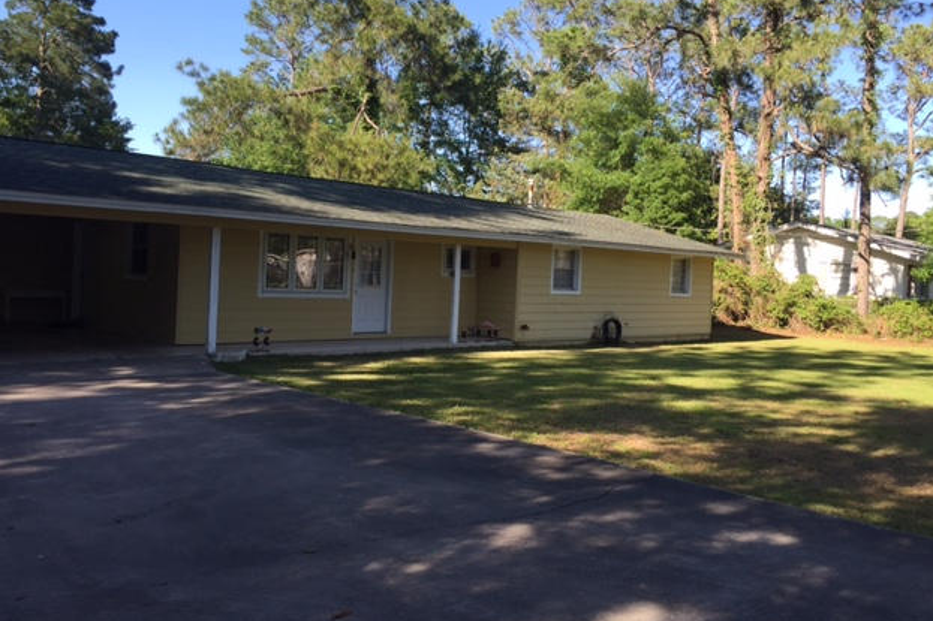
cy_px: 278
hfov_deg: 60.3
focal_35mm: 31
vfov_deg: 42.3
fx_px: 803
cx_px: 455
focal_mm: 4.15
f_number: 2.2
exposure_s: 1/590
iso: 32
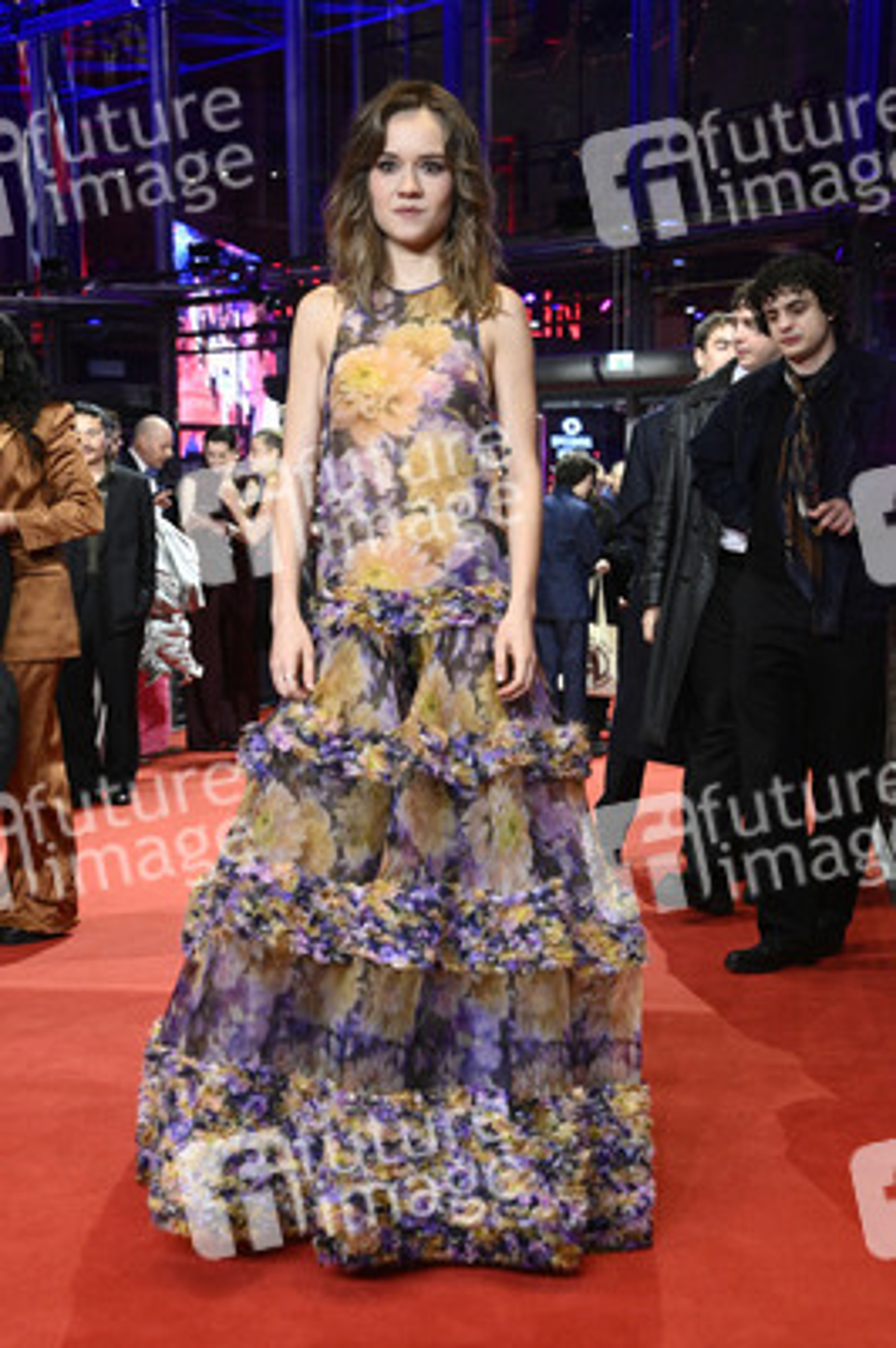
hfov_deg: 26.9
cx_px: 448
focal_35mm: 50
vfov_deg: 39.6
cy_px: 674
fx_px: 1870
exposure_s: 1/200
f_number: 5.6
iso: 5000
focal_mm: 50
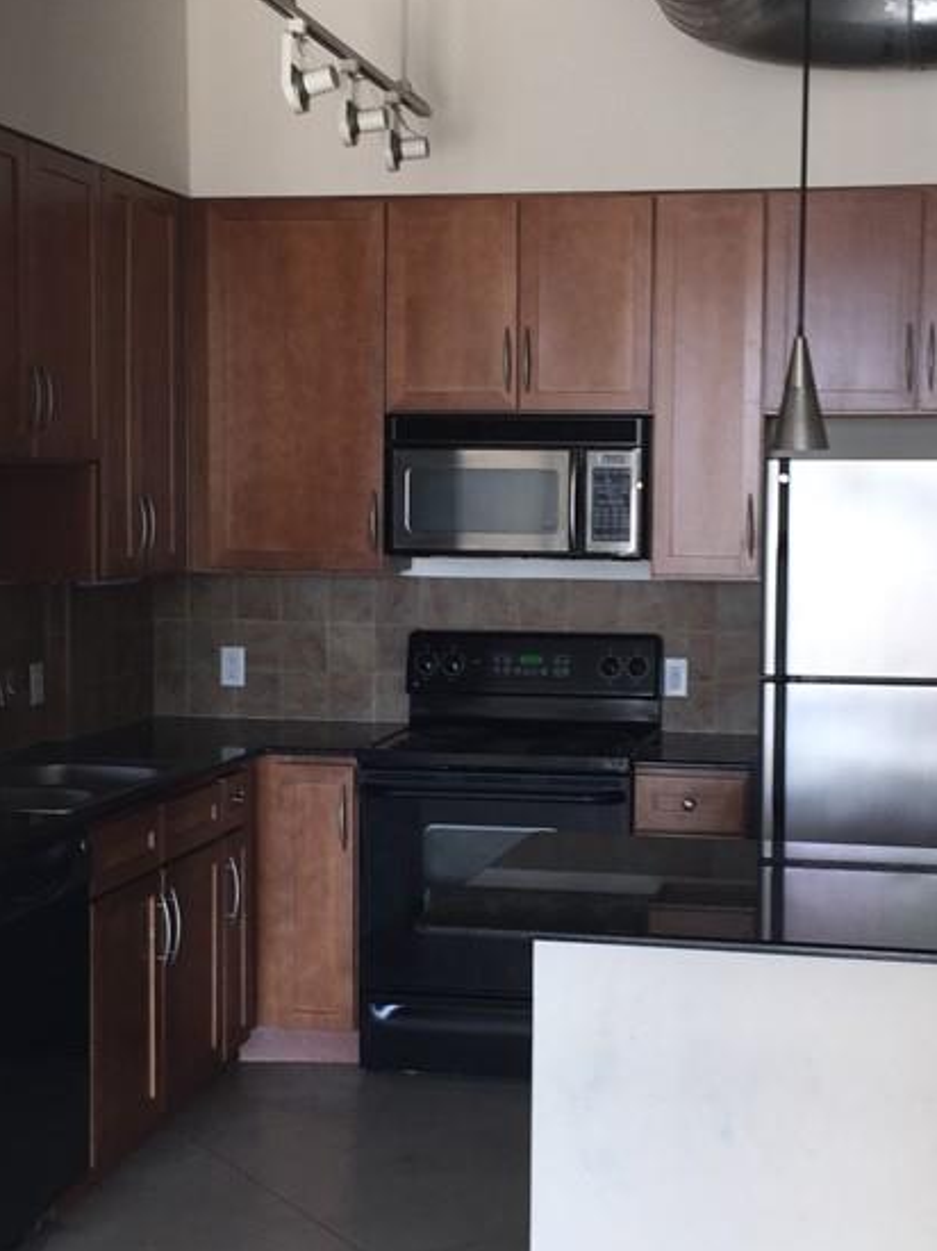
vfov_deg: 35.6
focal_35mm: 54
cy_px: 639
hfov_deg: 27.0
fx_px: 1950
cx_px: 539
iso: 32
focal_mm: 4.15
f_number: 2.2
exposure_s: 1/33
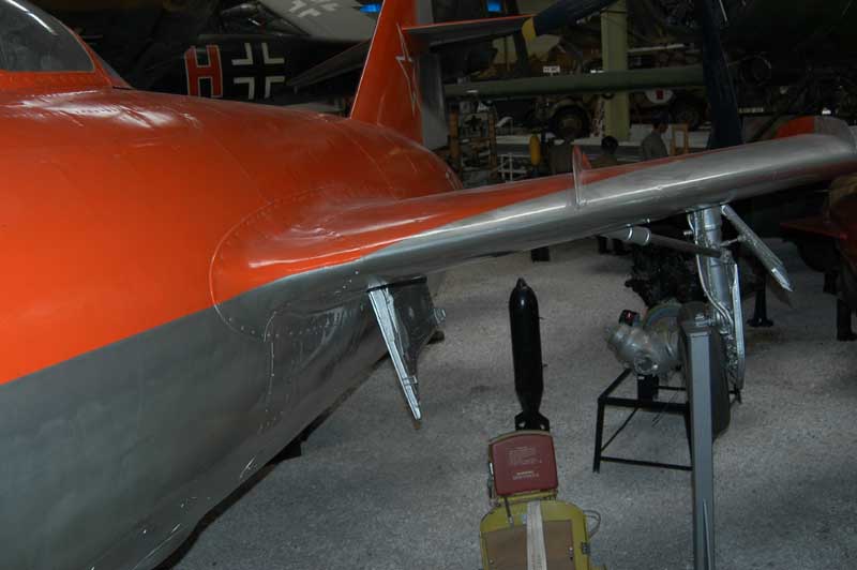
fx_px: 856
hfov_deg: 53.2
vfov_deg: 36.8
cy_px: 285
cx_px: 428
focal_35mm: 36
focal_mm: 24
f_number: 3.5
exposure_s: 1/60
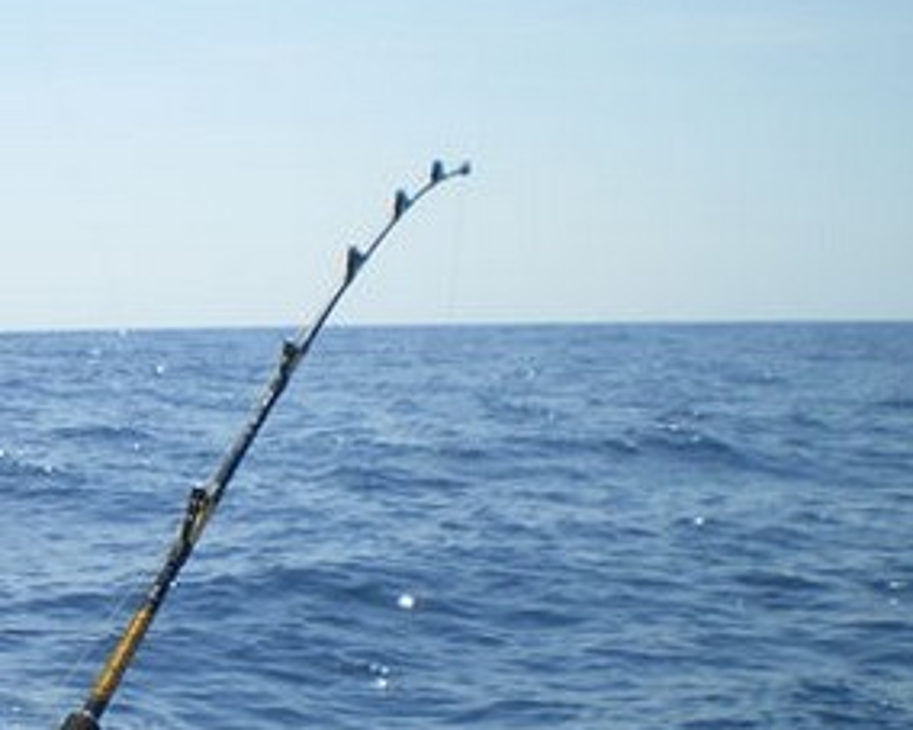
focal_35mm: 78
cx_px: -68
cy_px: 495
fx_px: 2107
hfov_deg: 23.1
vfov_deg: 19.6
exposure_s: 1/500
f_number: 4.6
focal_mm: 6.3
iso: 50
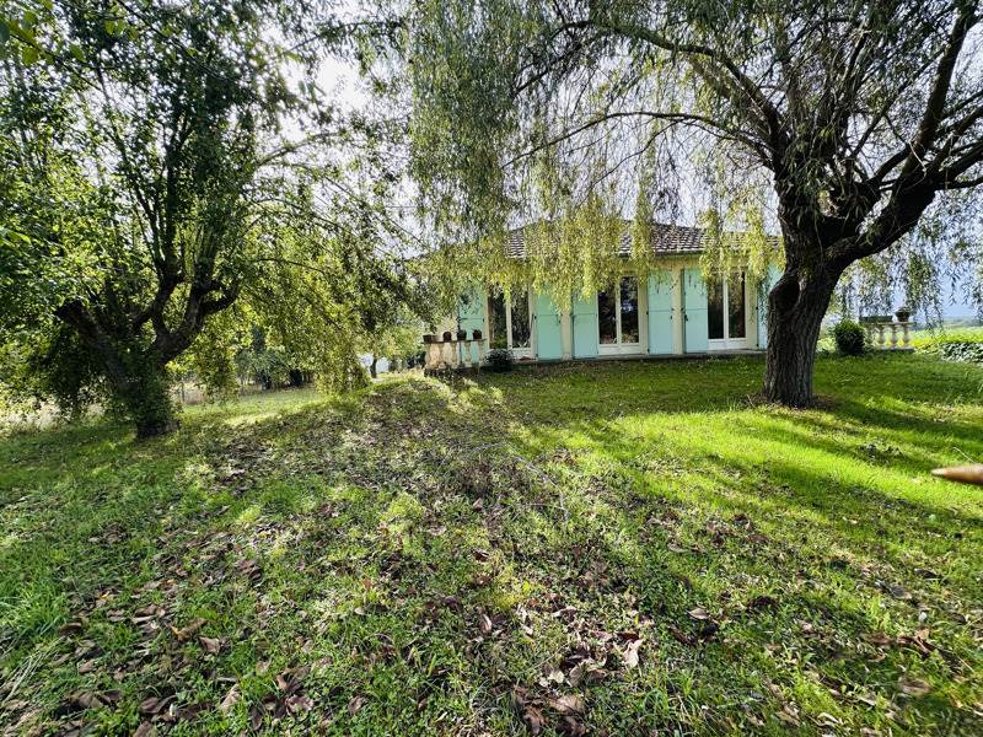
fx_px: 398
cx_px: 492
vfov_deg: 85.7
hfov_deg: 102.1
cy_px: 368
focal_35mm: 14
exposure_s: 1/352
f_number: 2.2
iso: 40
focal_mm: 2.22
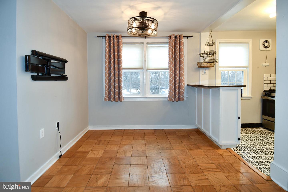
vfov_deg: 67.4
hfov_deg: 90.0
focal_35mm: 18
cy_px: 96
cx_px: 144
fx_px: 144
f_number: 4
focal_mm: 12
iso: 320
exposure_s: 1/60
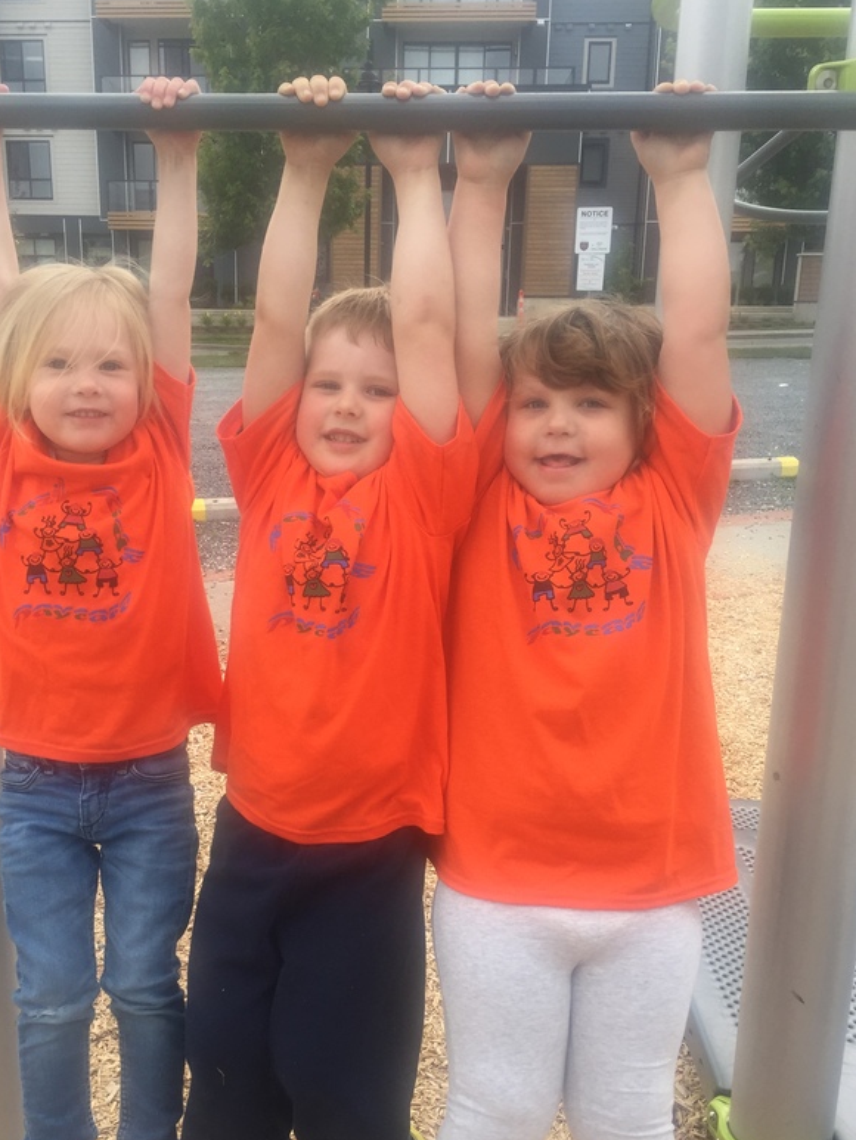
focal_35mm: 36
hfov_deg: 39.5
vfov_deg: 51.2
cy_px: 655
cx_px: 348
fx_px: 1187
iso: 32
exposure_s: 1/719
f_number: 2.2
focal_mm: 4.15
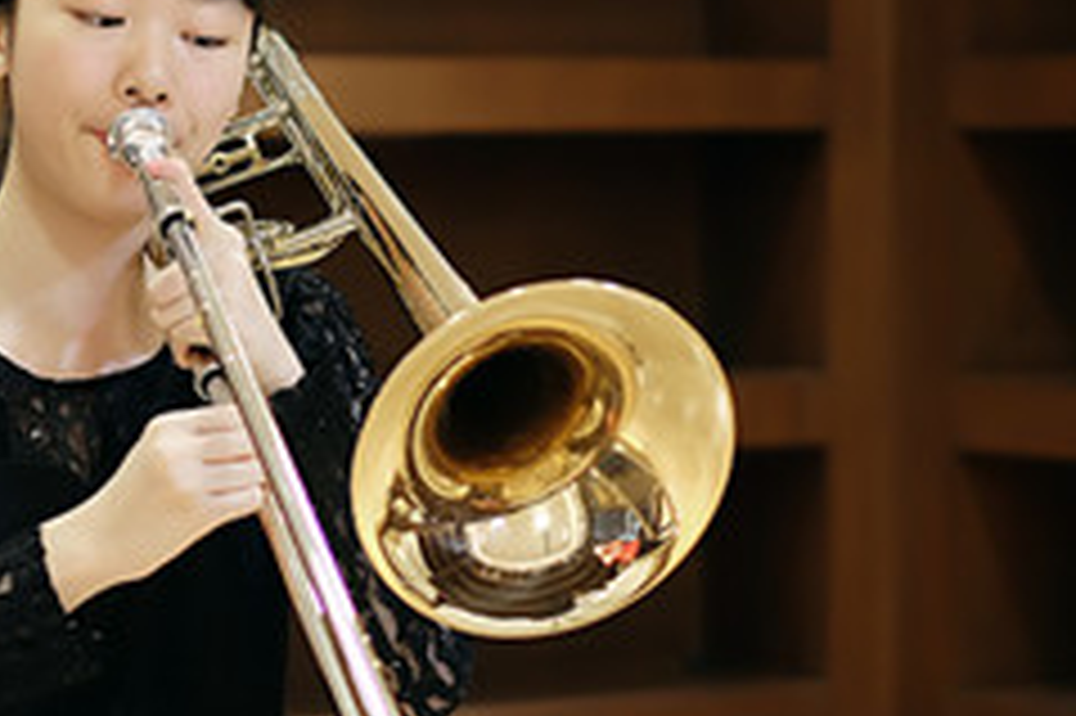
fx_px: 3972
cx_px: 77
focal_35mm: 133
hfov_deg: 15.2
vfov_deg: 10.3
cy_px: 538
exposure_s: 1/75
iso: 500
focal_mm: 35
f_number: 1.4
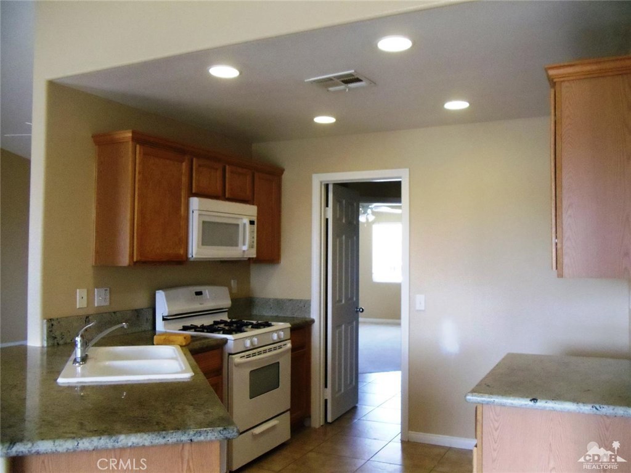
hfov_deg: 43.0
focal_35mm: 44
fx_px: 802
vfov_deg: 32.8
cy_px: 236
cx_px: 316
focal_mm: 6
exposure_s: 1/100
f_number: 3.5
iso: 800
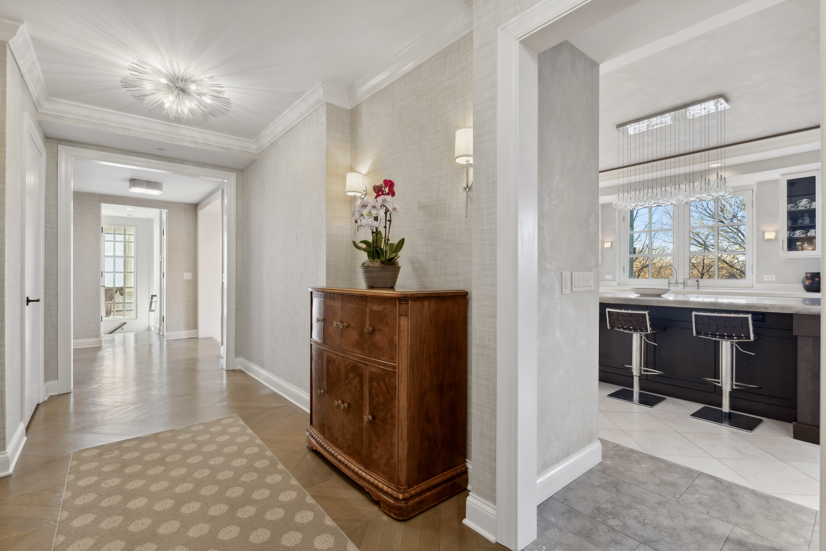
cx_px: 413
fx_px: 367
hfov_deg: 96.7
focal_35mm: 16
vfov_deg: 73.7
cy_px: 276
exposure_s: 1/10
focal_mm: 16
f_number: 7.1
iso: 320
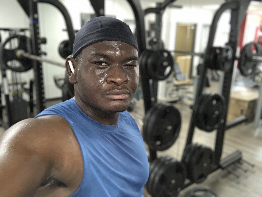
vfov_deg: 44.2
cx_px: 131
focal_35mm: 32
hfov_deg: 56.8
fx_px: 242
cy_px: 98
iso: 250
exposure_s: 1/30
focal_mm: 2.87
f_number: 2.2
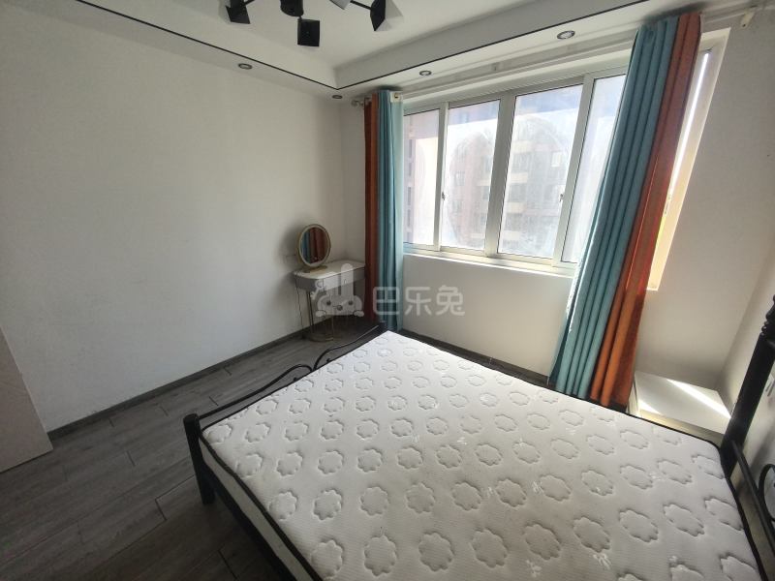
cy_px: 290
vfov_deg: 89.9
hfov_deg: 106.2
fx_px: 291
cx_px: 388
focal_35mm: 13
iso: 50
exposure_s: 1/232
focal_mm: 1.76
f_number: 2.2
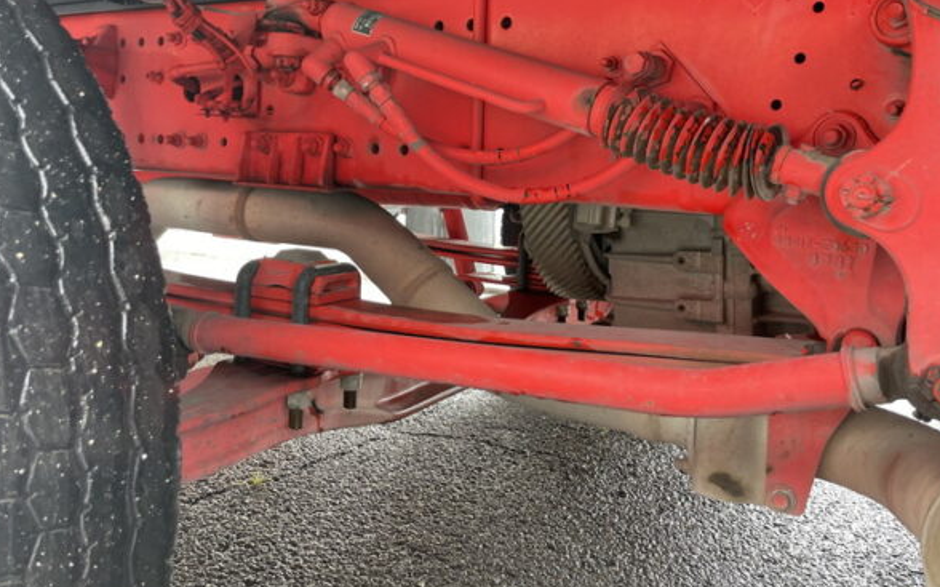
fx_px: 768
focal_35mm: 30
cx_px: 468
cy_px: 222
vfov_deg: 41.5
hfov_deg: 62.9
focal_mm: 4.2
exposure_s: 1/107
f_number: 1.6
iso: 125
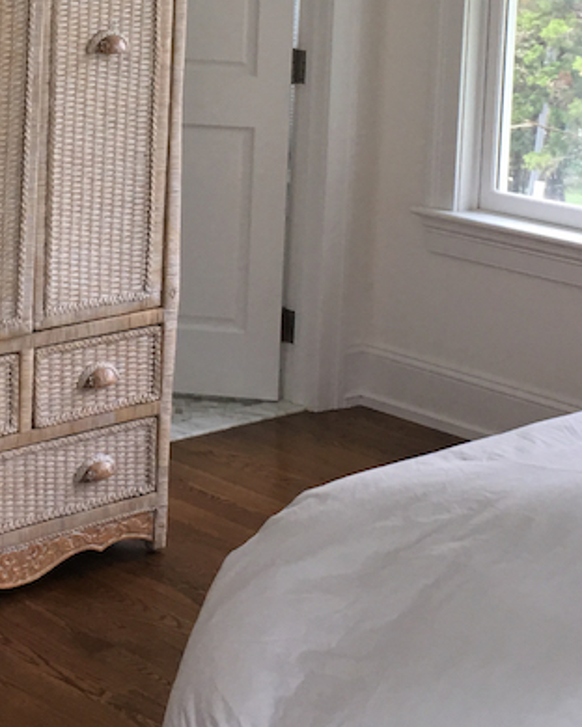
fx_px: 1873
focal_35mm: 87
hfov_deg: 17.5
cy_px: 71
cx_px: 134
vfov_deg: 21.5
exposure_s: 1/40
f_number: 2.2
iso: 25
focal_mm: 4.15
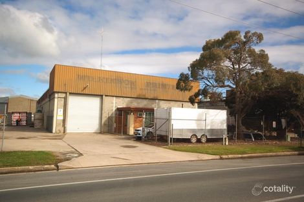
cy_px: 101
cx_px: 152
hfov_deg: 61.9
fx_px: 253
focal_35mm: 30
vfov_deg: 43.6
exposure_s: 1/400
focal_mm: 20
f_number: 10
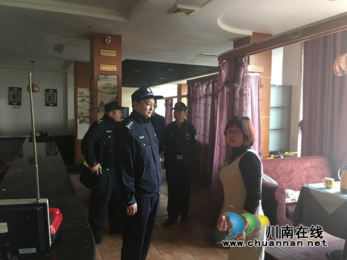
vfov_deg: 48.2
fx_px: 291
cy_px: 130
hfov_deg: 61.7
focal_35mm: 29
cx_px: 174
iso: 80
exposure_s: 1/17
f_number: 2.2
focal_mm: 4.15
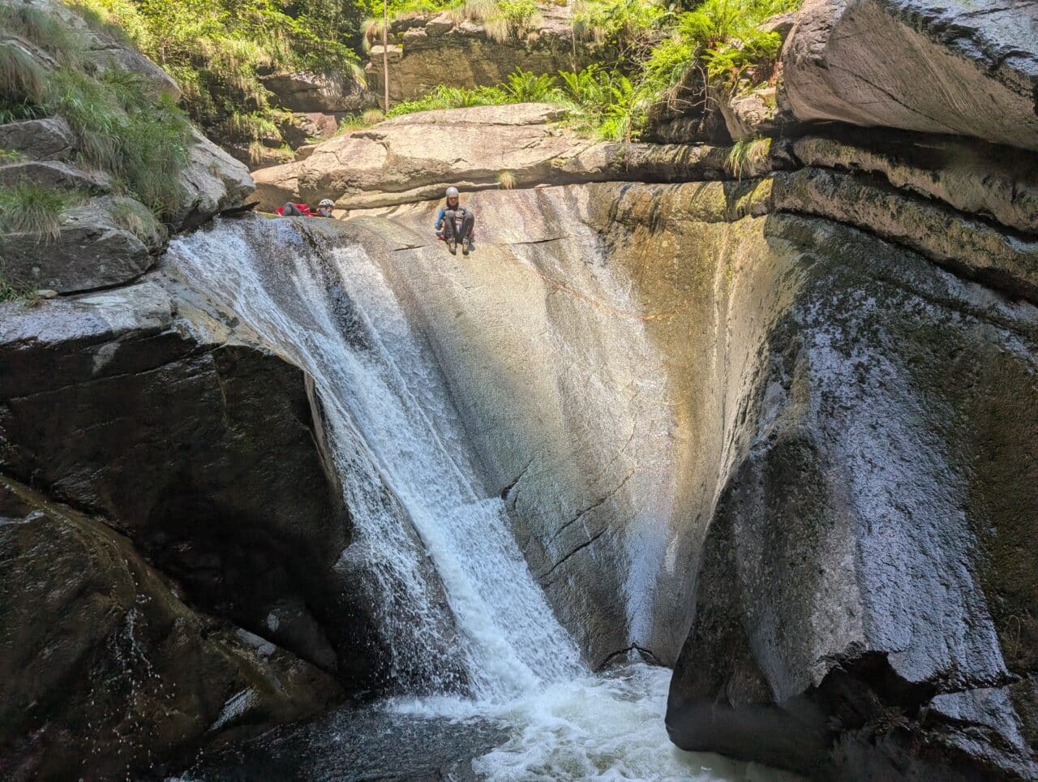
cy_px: 391
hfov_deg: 71.5
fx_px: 721
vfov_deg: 56.9
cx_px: 519
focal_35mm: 24
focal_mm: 6.9
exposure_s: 1/399
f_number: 1.68
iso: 20
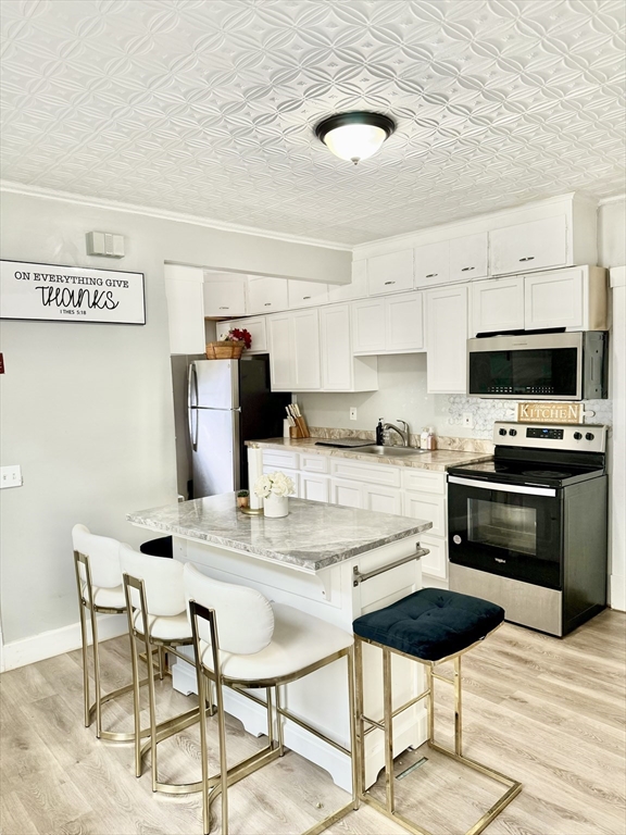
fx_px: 579
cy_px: 418
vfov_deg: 71.6
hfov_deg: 56.8
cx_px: 313
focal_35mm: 24
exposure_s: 1/60
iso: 125
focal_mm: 6.76
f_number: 1.78
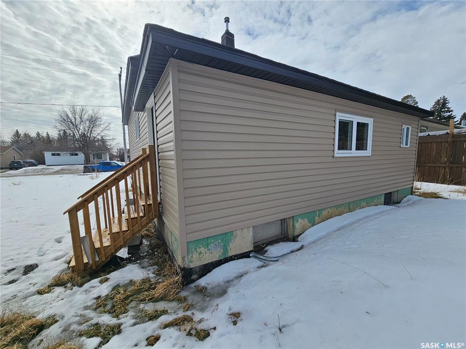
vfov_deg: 89.9
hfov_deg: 106.2
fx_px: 175
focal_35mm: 13
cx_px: 233
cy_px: 174
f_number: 2.2
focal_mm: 2.2
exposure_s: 1/6151
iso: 50
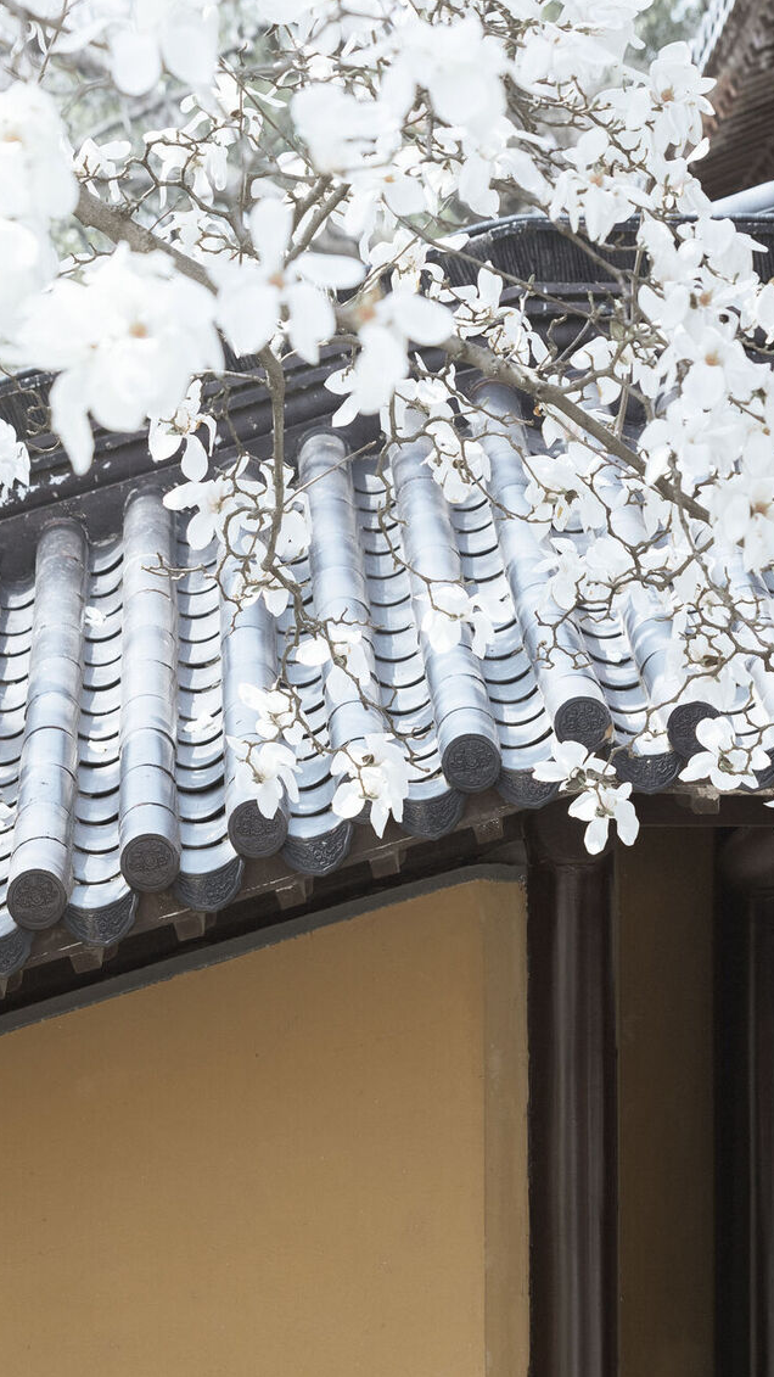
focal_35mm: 143
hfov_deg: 8.5
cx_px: 525
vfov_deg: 15.0
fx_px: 5219
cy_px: 898
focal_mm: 98
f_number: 5
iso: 160
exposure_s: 1/160
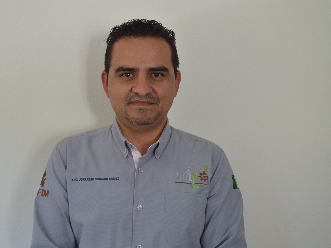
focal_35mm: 59
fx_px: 564
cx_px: 150
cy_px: 124
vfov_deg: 24.8
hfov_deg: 32.7
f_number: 5
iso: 400
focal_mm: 36
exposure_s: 1/20
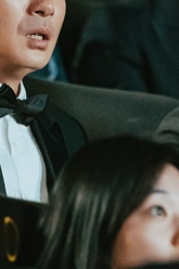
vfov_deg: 2.8
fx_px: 5429
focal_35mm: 727
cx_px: 9
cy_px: 125
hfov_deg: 1.9
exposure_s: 1/125
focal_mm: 200
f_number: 4
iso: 8000
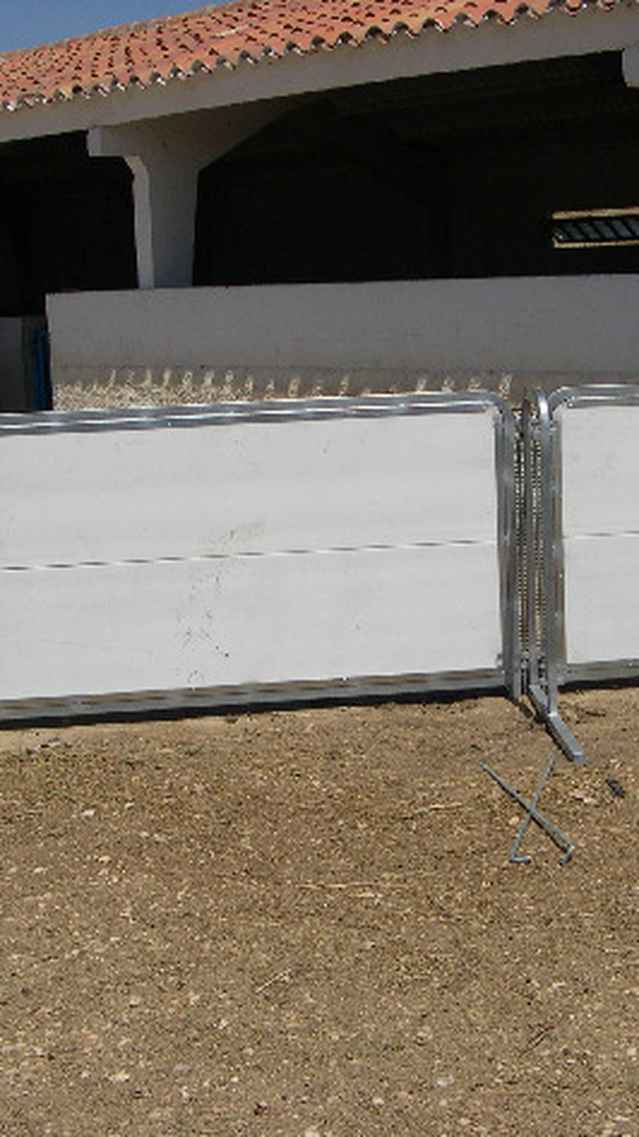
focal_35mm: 56
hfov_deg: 21.4
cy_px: 575
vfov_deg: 37.2
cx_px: 404
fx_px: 1687
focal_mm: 8
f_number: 7.6
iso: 100
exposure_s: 1/447
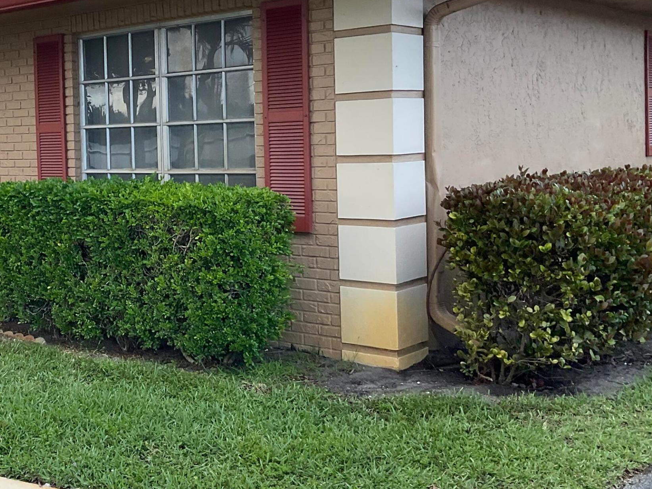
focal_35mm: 51
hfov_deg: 36.2
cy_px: 180
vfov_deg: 28.4
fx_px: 960
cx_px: 127
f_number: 1.8
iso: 16
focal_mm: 3
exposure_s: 1/386
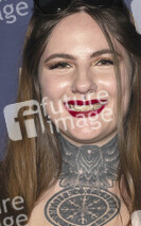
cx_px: 89
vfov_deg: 12.0
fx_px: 1071
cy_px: 169
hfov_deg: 7.5
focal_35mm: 174
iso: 800
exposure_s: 1/200
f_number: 5
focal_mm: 91
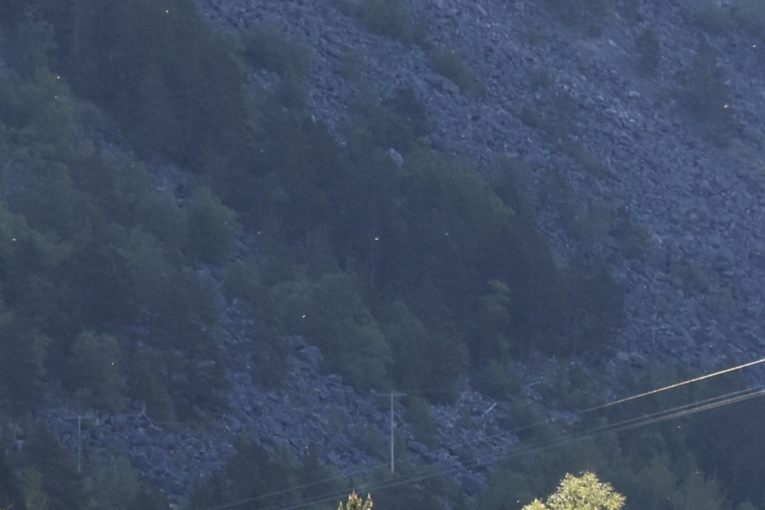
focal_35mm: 402
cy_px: 792
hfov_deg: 5.1
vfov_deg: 3.4
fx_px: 8551
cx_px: -108
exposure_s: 1/250
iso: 200
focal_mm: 55
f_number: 5.6
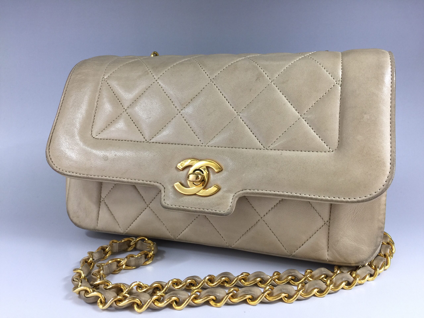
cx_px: 212
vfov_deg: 48.2
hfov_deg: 61.7
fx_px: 355
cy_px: 159
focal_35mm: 29
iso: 32
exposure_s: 1/40
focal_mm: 4.15
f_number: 2.2
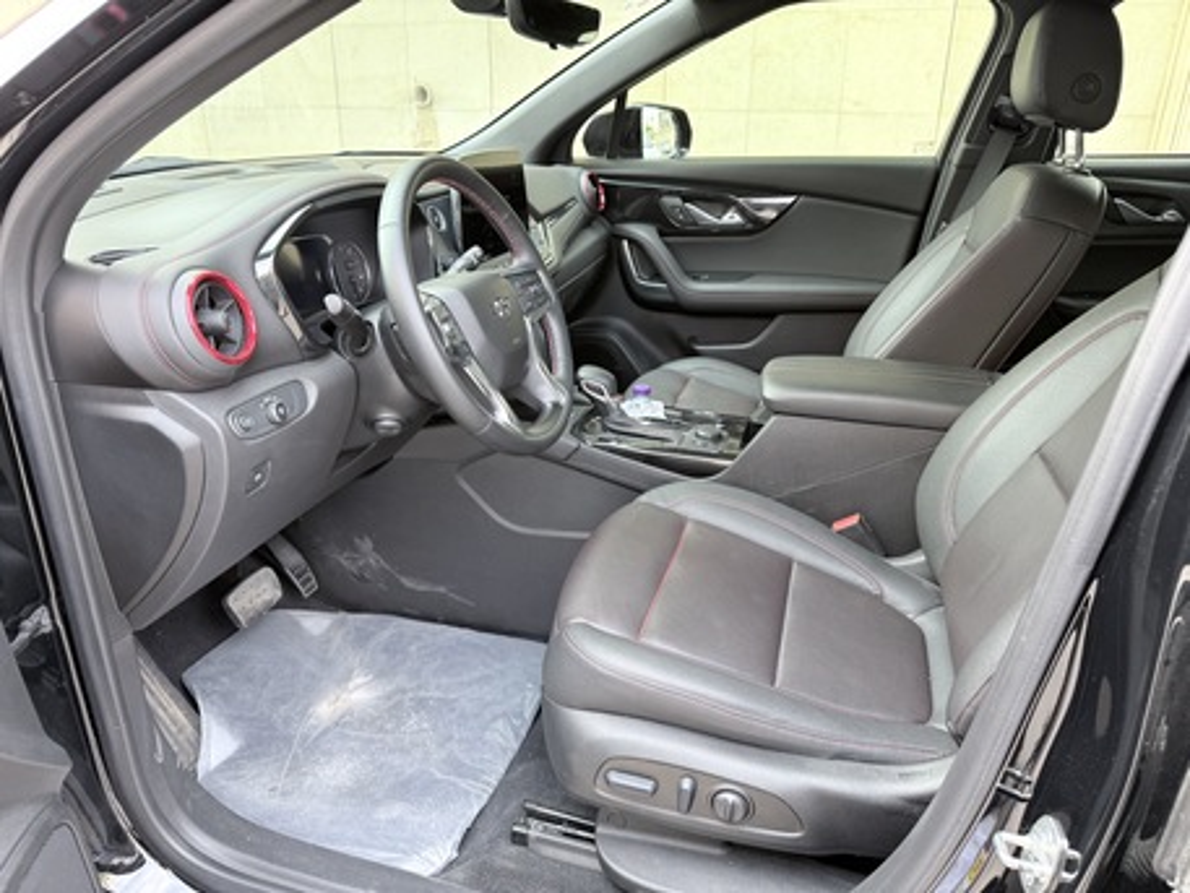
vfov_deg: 56.8
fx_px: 825
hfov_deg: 71.6
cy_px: 446
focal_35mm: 24
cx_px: 595
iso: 100
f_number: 1.78
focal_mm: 6.76
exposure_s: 1/121
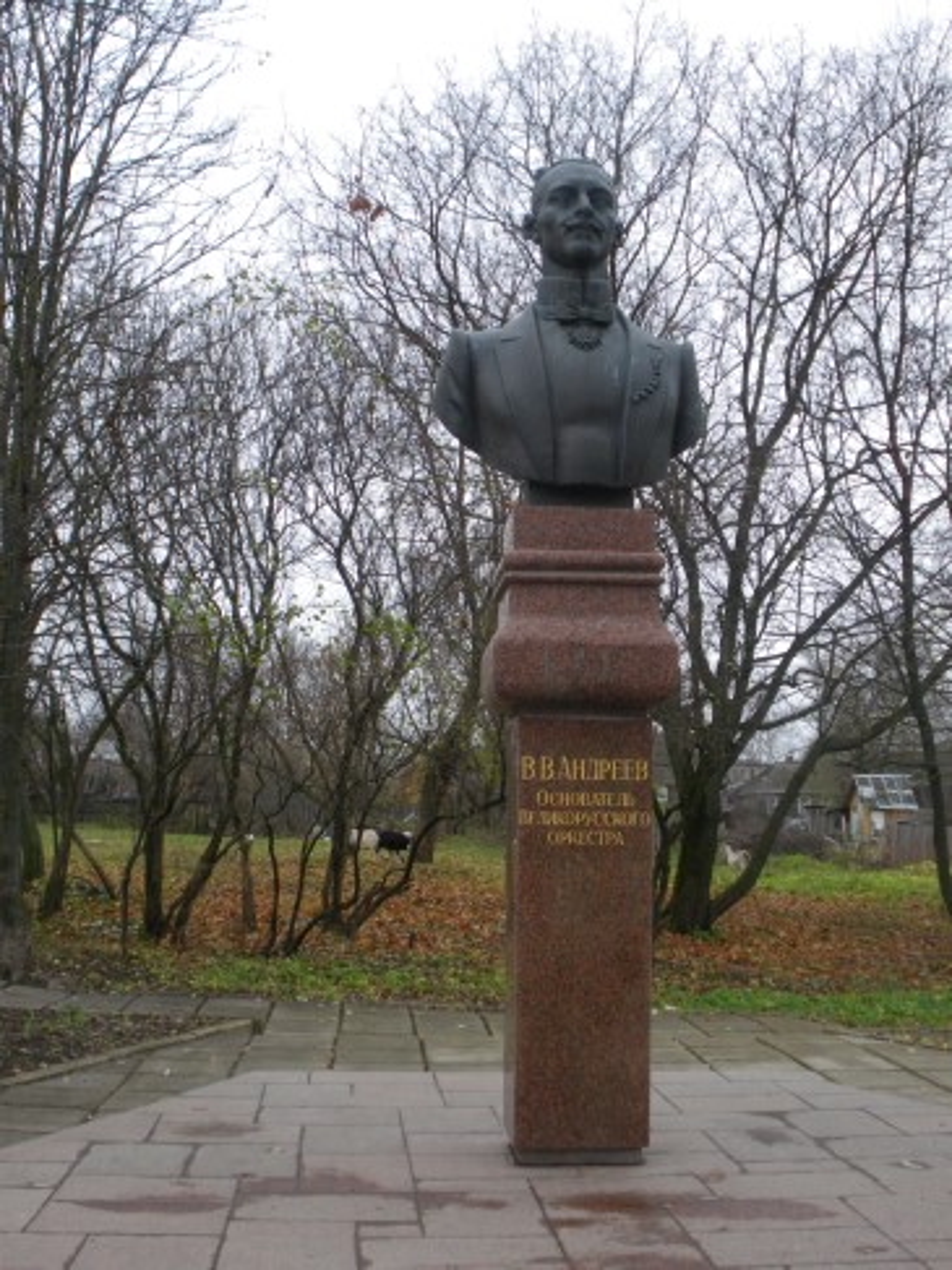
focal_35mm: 42
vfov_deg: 44.8
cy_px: 635
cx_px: 476
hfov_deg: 34.3
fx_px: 1541
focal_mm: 7.5
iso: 100
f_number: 4
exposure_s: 1/50
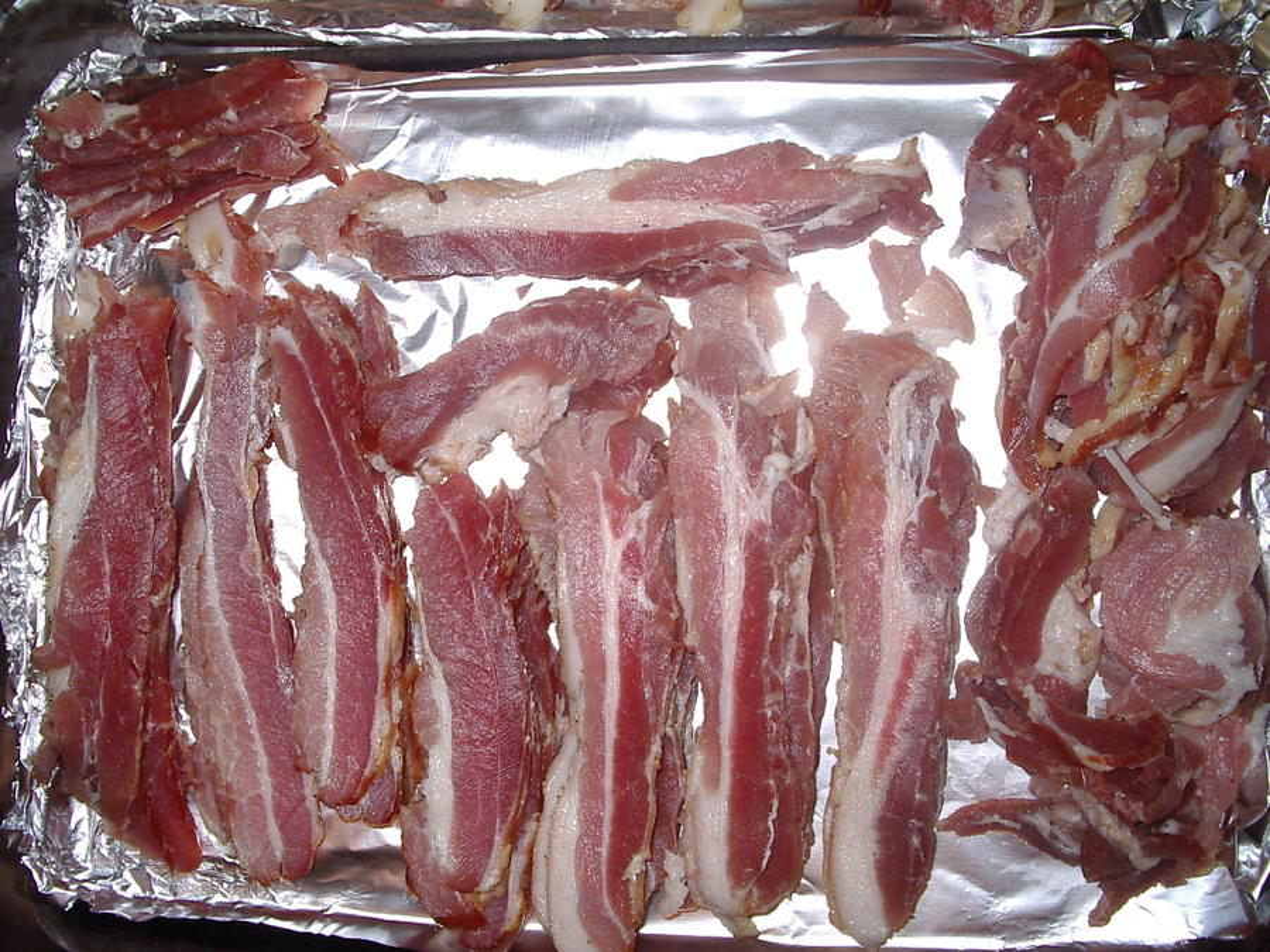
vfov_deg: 37.7
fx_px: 1394
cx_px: 635
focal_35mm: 38
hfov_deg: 49.0
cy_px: 476
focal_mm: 5.8
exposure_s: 1/60
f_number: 4.8
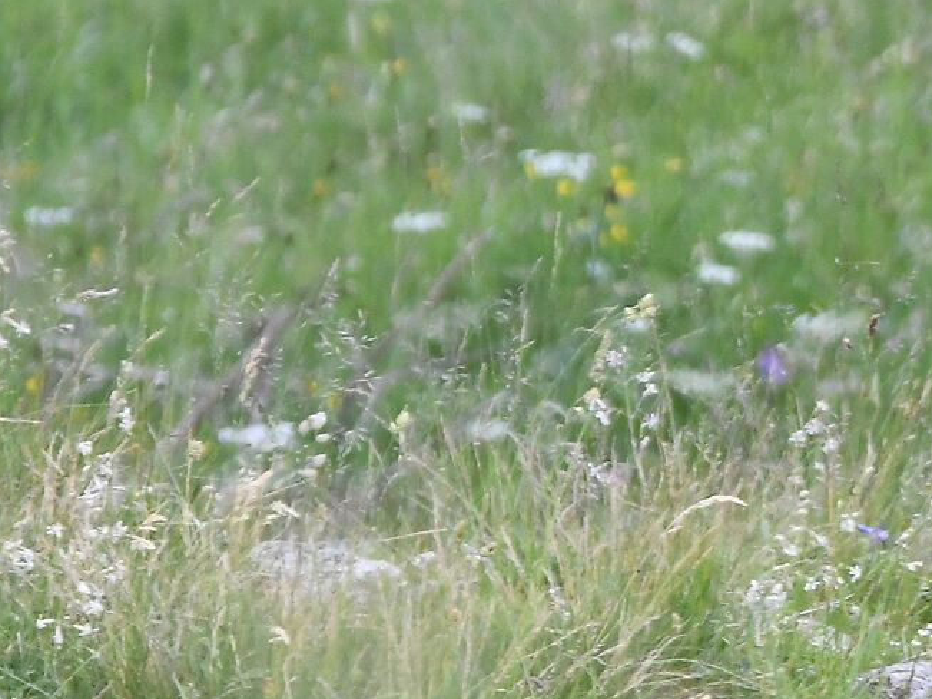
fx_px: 51550
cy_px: 133
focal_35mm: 1915
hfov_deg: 1.0
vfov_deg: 0.8
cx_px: 1591
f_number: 6.3
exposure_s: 1/500
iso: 3200
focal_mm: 360
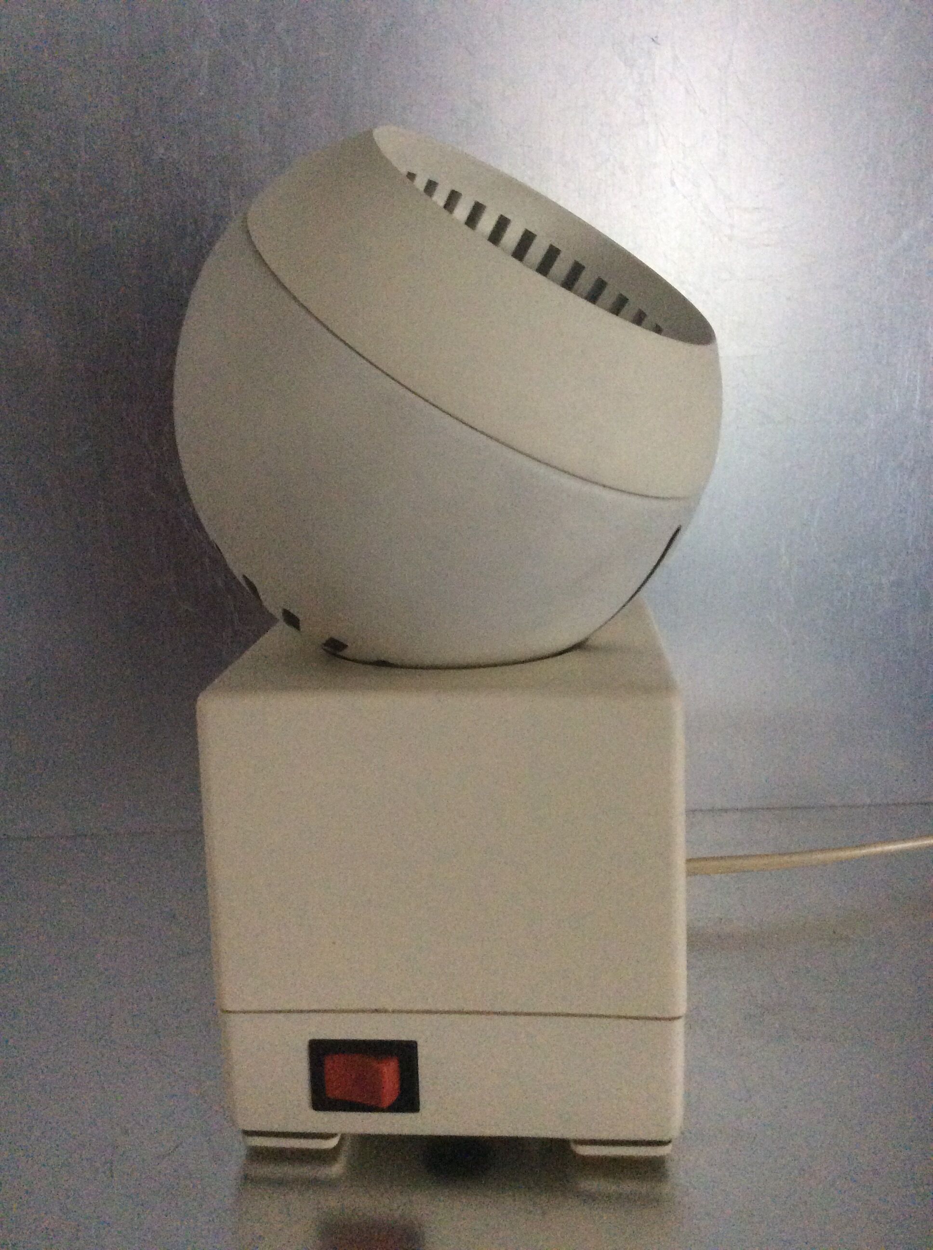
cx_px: 466
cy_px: 625
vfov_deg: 56.9
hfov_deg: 44.1
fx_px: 1153
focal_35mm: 32
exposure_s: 1/25
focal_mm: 3.3
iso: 320
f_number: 2.4
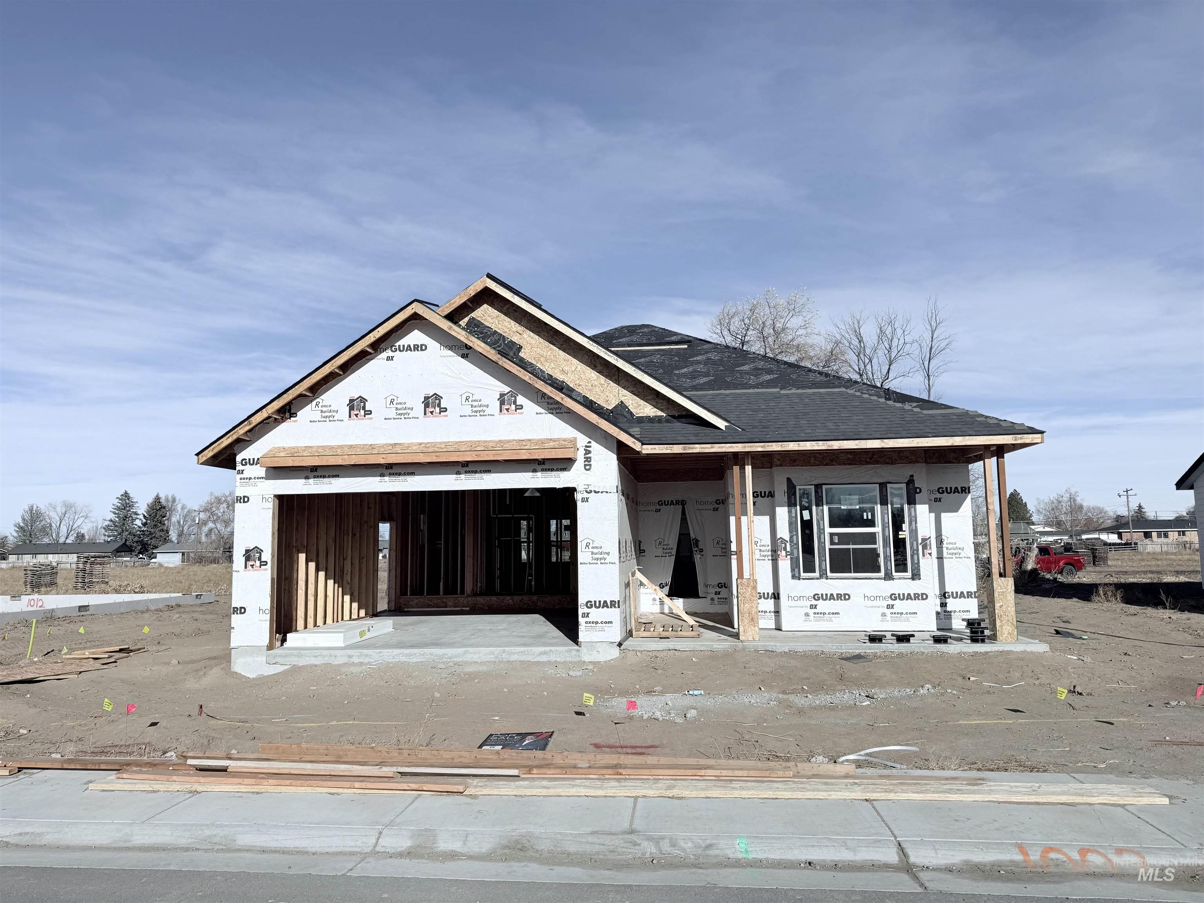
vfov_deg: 56.8
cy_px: 452
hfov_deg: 71.6
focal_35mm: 24
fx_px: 835
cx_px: 602
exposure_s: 1/10309
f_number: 1.78
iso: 80
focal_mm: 6.76
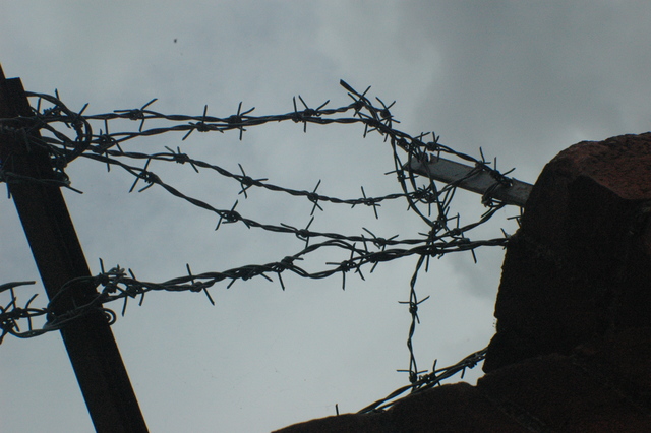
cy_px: 216
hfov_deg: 17.1
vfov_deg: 11.4
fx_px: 2169
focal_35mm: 120
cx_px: 326
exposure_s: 1/1600
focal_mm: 80
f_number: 20
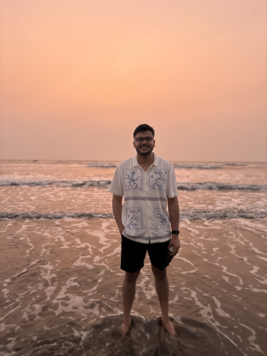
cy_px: 178
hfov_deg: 53.1
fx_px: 267
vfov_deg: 67.3
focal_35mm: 26
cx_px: 134
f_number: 1.6
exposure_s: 1/44
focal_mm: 5.96
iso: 500
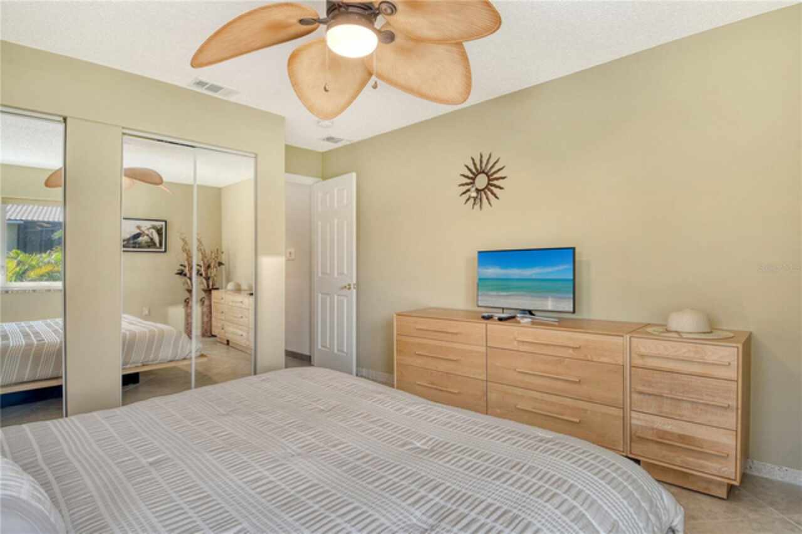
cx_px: 401
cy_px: 267
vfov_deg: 67.3
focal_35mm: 18
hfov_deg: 90.0
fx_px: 401
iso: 640
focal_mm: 12
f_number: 13
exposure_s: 1/400
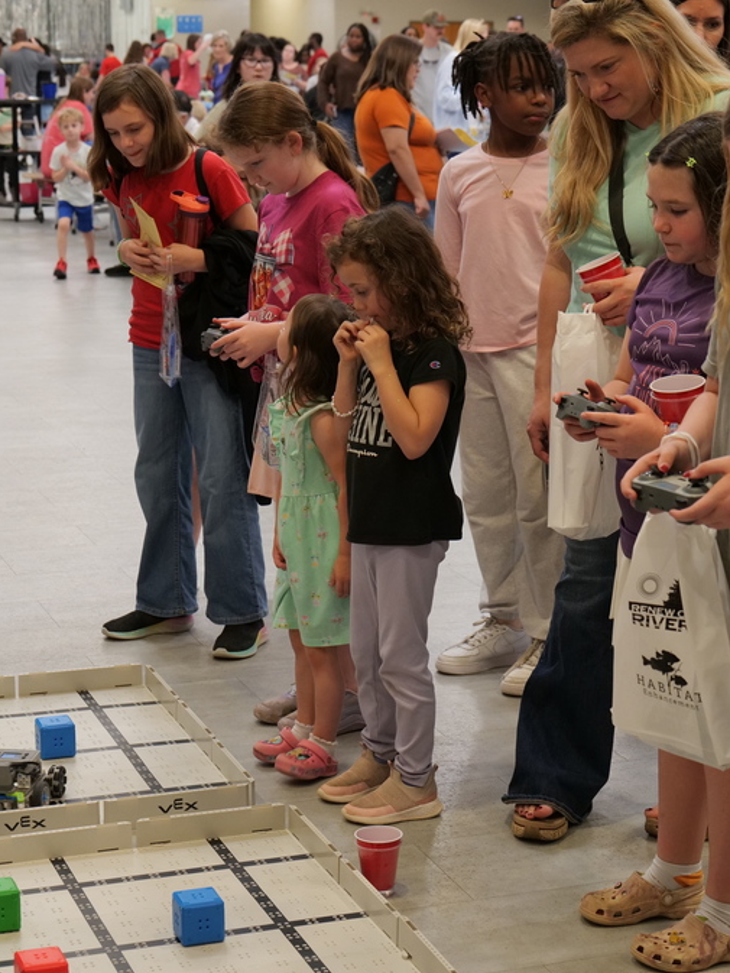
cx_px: 363
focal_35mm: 79
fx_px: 2221
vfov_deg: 24.7
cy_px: 484
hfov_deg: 18.7
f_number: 5.4
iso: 3200
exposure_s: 1/60
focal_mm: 54
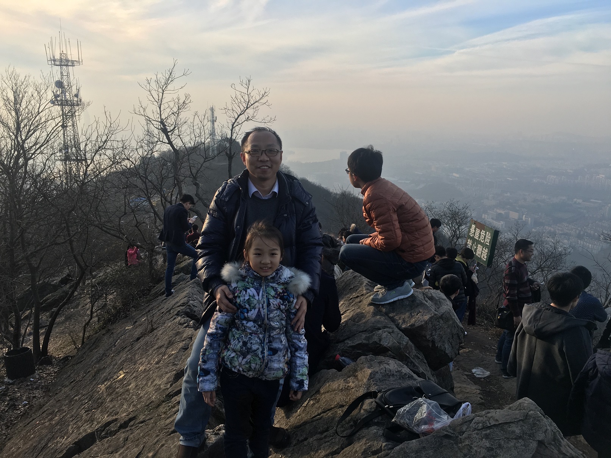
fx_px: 512
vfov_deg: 48.2
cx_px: 306
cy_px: 229
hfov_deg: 61.7
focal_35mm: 29
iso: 25
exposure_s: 1/705
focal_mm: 4.15
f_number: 2.2
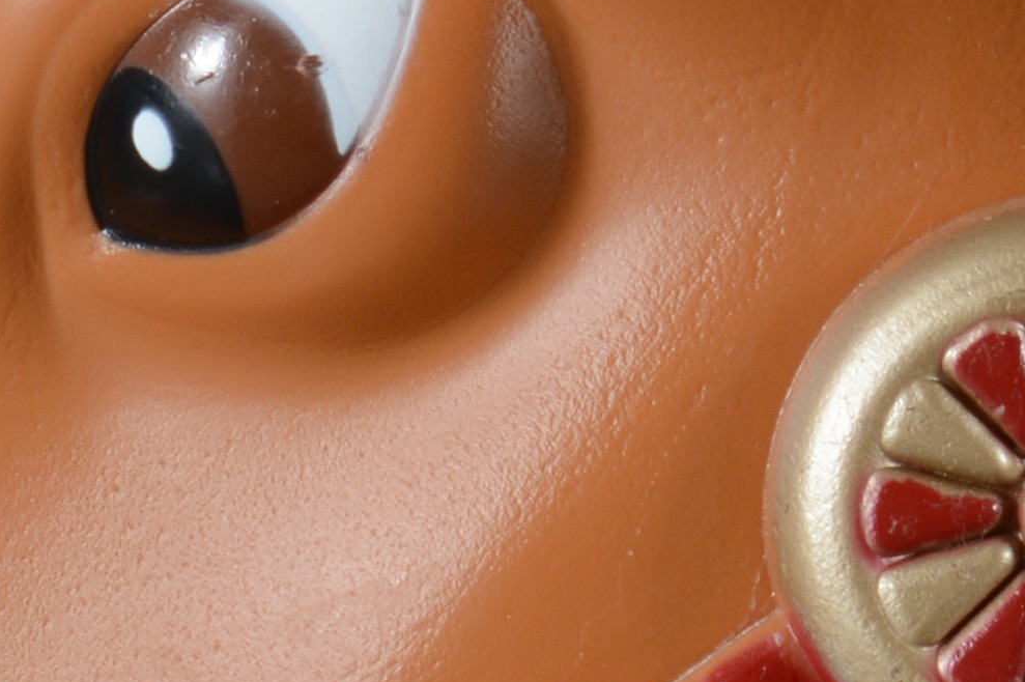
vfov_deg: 3.0
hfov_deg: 4.5
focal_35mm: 456
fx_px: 12974
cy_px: 531
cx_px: 528
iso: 100
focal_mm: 50
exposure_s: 1/125
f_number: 14
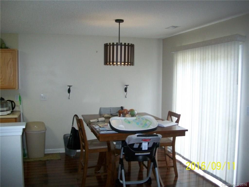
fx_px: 259
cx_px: 124
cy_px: 94
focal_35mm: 36
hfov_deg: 51.4
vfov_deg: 39.7
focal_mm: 6
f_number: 2.7
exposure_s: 1/60
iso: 160
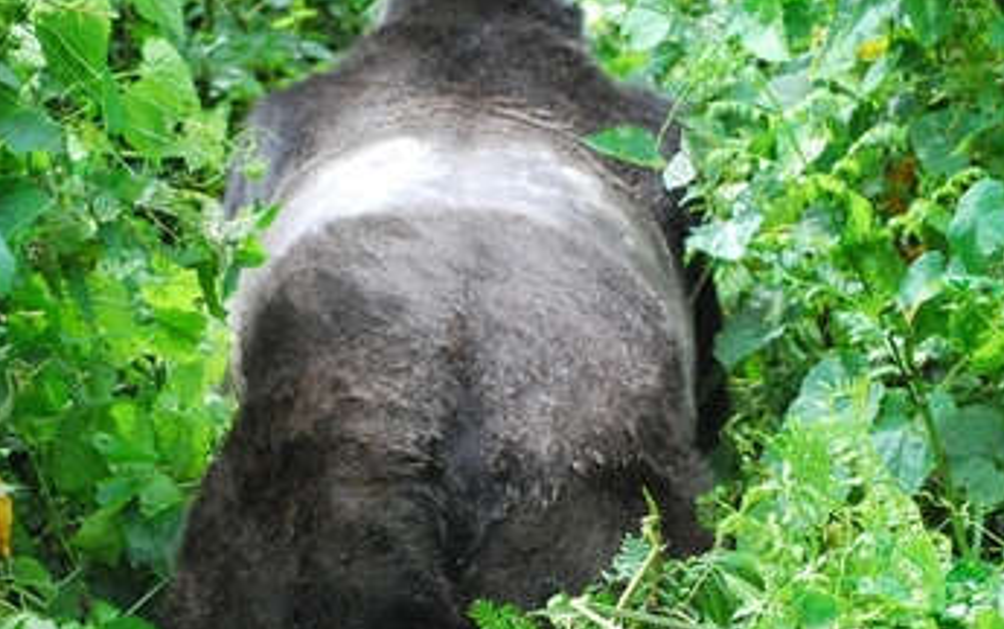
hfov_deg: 11.6
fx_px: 4955
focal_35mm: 181
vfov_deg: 7.3
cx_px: 306
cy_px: 363
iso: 1600
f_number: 7.1
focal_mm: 68
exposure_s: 1/800
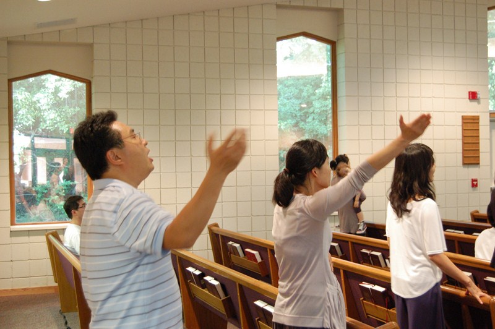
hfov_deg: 38.9
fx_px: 701
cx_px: 248
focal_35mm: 51
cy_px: 164
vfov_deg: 26.4
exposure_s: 1/13
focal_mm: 34
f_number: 4.5
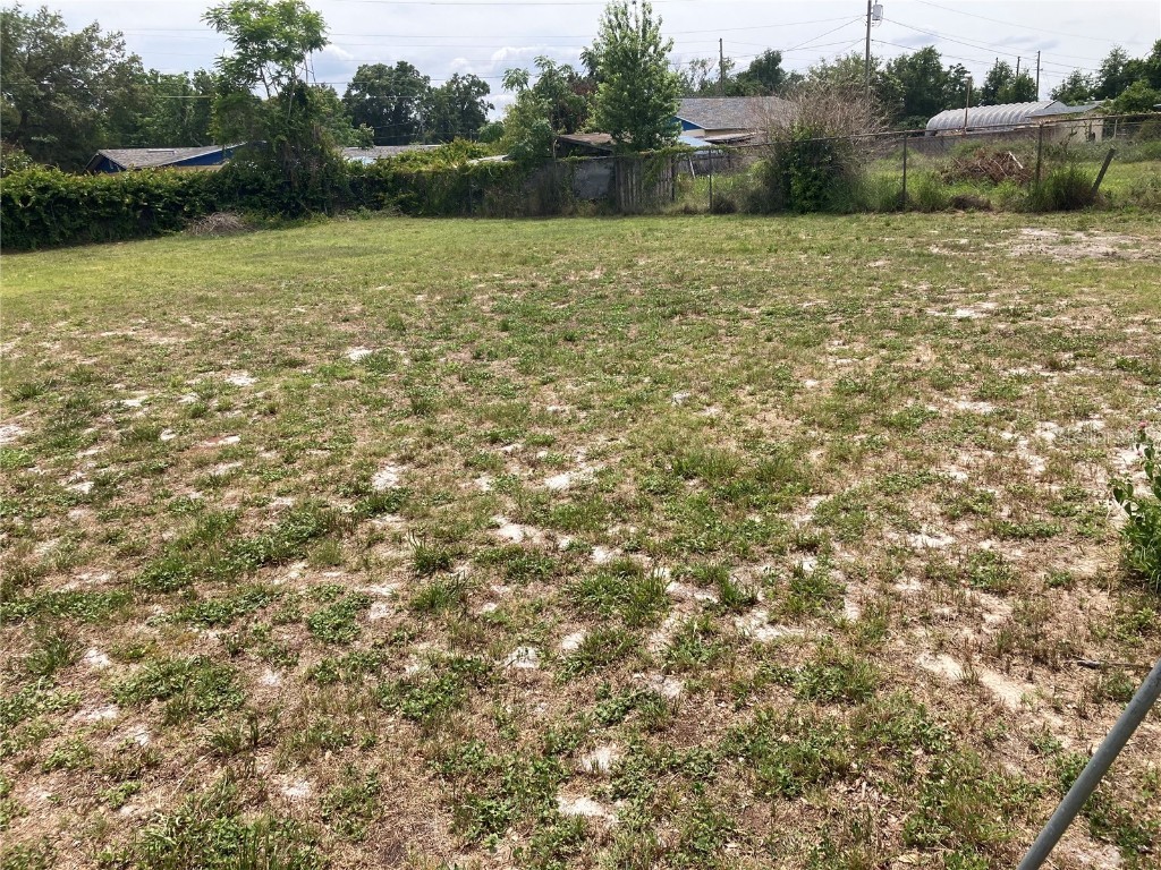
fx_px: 939
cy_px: 435
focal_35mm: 28
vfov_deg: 49.7
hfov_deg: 63.4
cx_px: 580
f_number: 1.8
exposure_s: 1/1799
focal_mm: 3.99
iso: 20
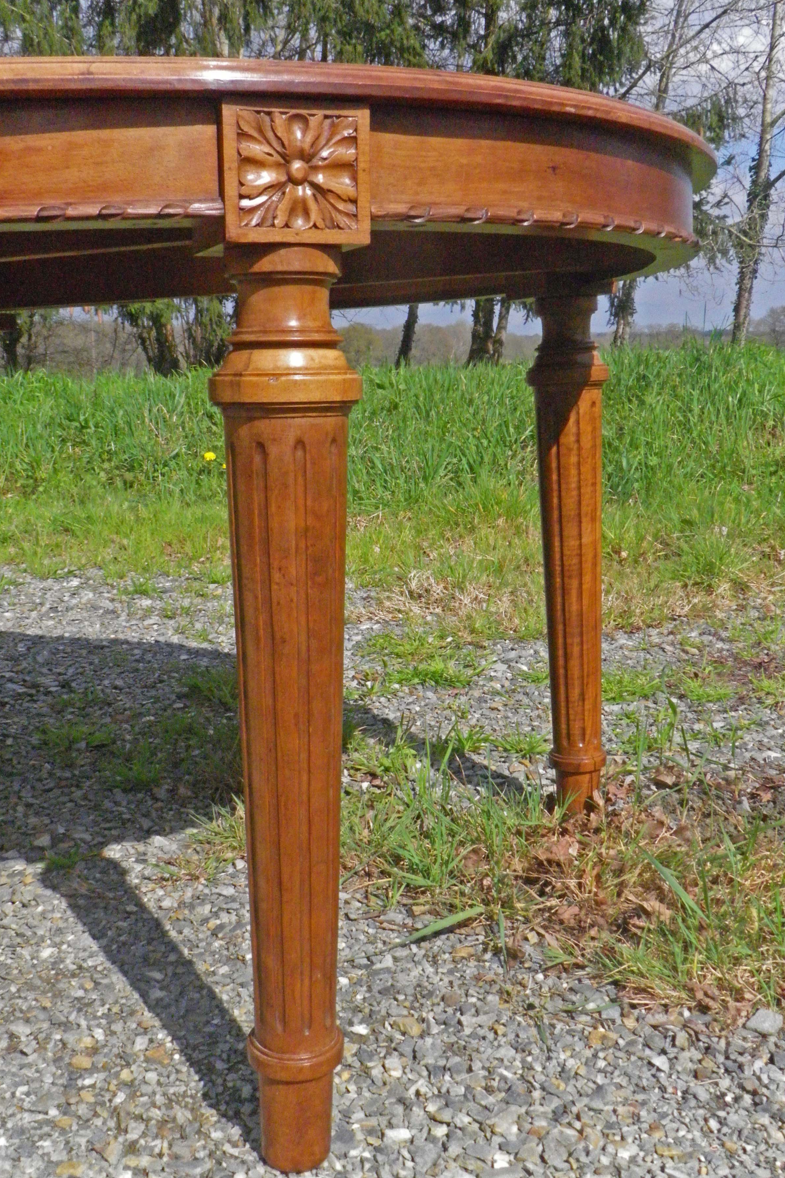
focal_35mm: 37
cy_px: 588
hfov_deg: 35.9
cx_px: 355
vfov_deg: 51.9
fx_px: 1210
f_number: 6.3
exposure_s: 1/1250
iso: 400
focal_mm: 6.2
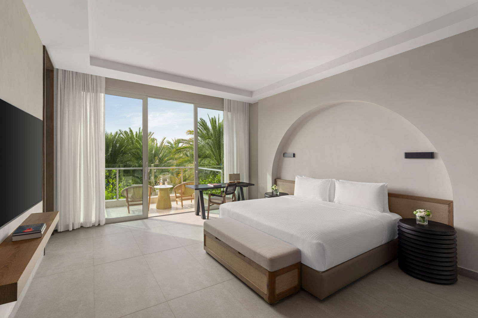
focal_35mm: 16
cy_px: 159
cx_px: 239
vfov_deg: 73.7
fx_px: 212
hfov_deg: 96.7
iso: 200
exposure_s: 1/50
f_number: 8
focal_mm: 16
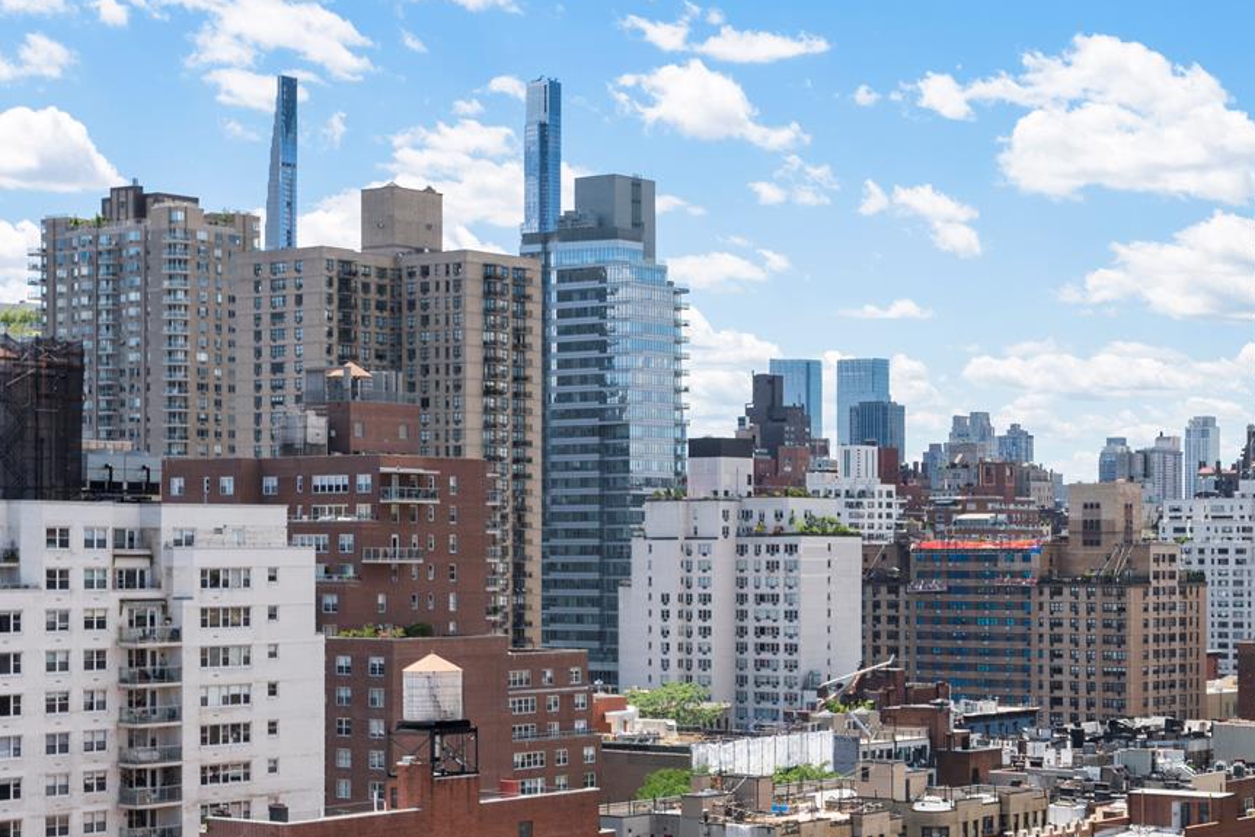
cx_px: 955
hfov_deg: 25.6
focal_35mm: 78
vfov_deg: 17.4
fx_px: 2719
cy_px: 625
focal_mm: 35
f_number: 11
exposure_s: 1/80
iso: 100
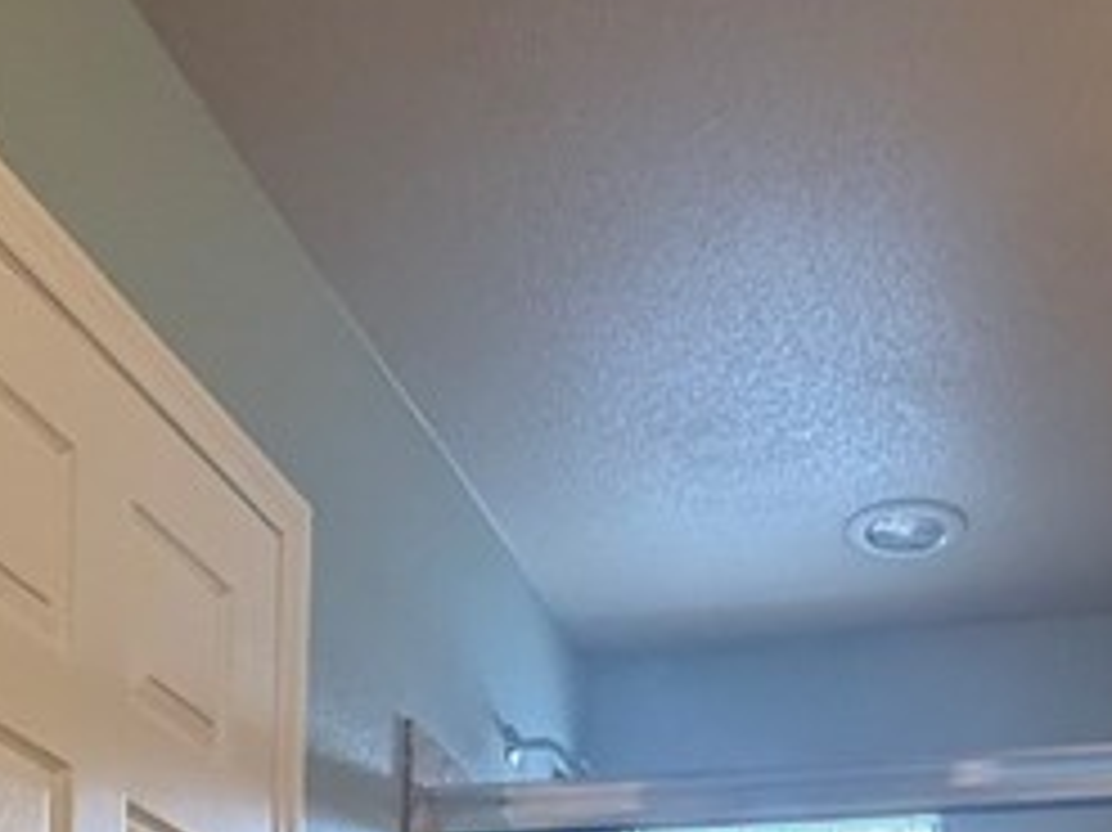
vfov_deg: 20.0
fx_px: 1862
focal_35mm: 58
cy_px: 1394
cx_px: 693
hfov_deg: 33.1
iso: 500
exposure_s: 1/120
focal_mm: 2.22
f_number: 2.2
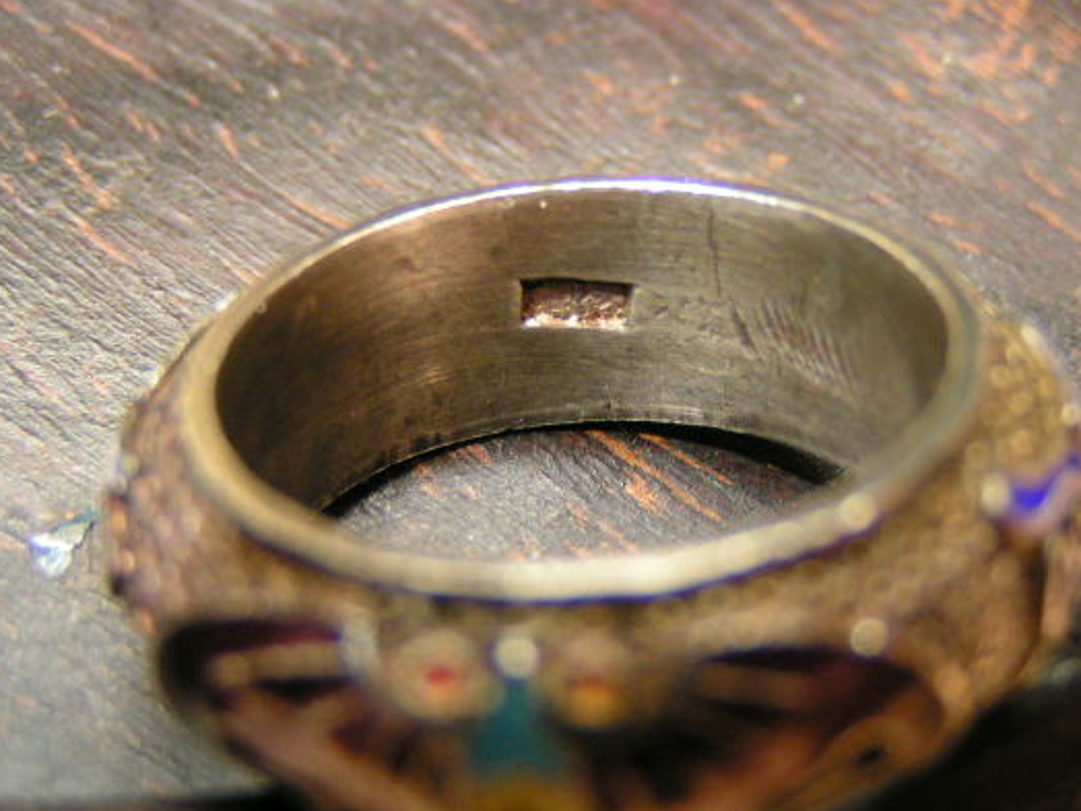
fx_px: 2405
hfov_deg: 25.3
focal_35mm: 77
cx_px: 635
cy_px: 433
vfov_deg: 19.1
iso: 200
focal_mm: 9.7
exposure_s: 1/30
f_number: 3.2
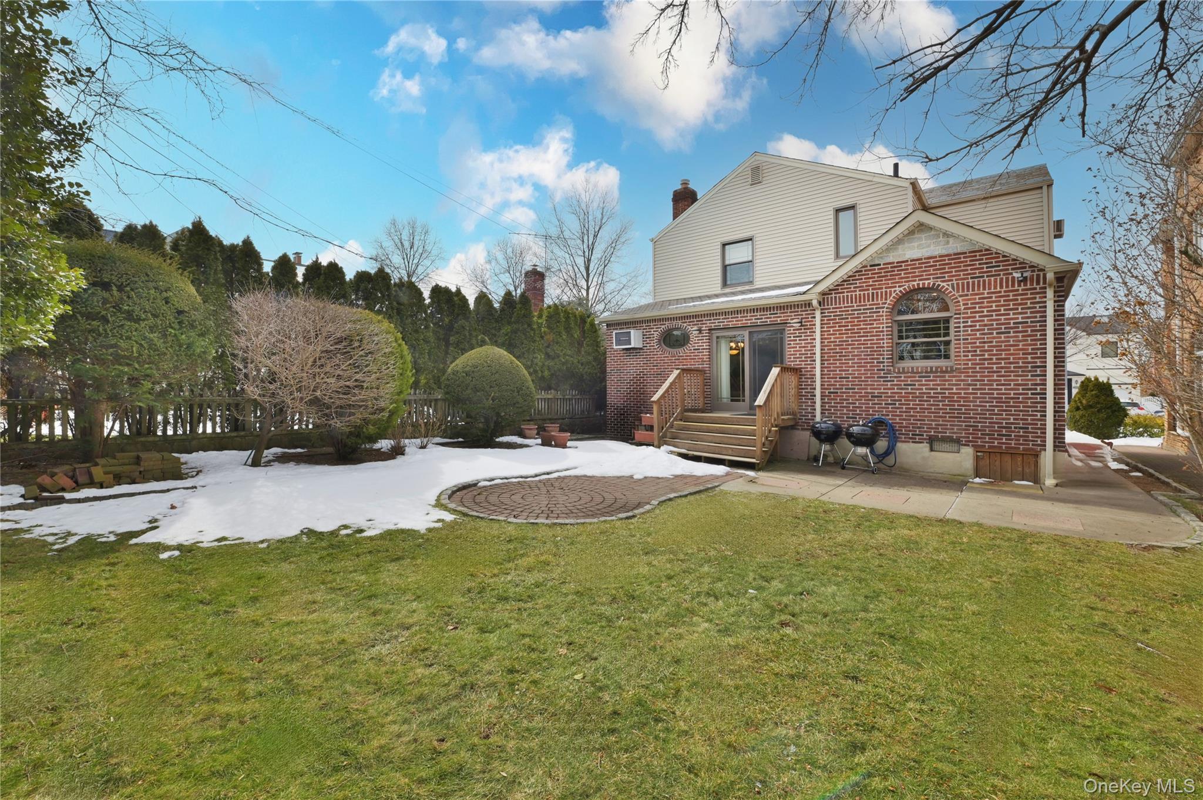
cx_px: 602
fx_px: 467
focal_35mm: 14
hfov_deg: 104.3
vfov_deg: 81.1
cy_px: 400
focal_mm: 14
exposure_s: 1/160
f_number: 14
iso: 320
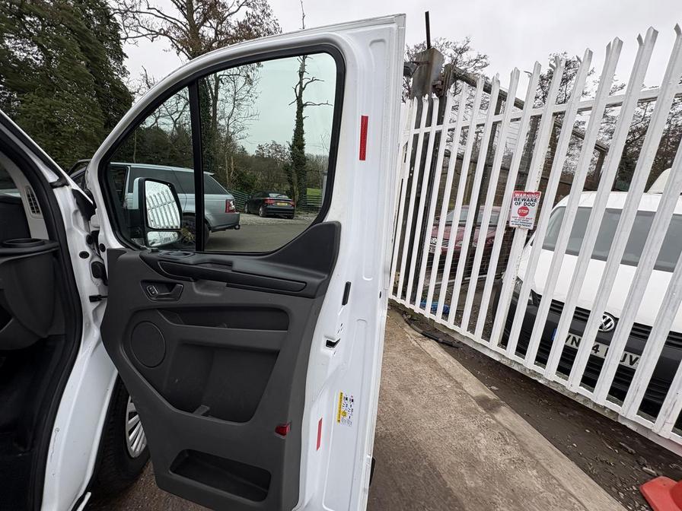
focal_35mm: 14
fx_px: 276
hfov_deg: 102.1
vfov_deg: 85.7
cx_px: 341
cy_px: 256
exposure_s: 1/140
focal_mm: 2.22
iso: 40
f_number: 2.2
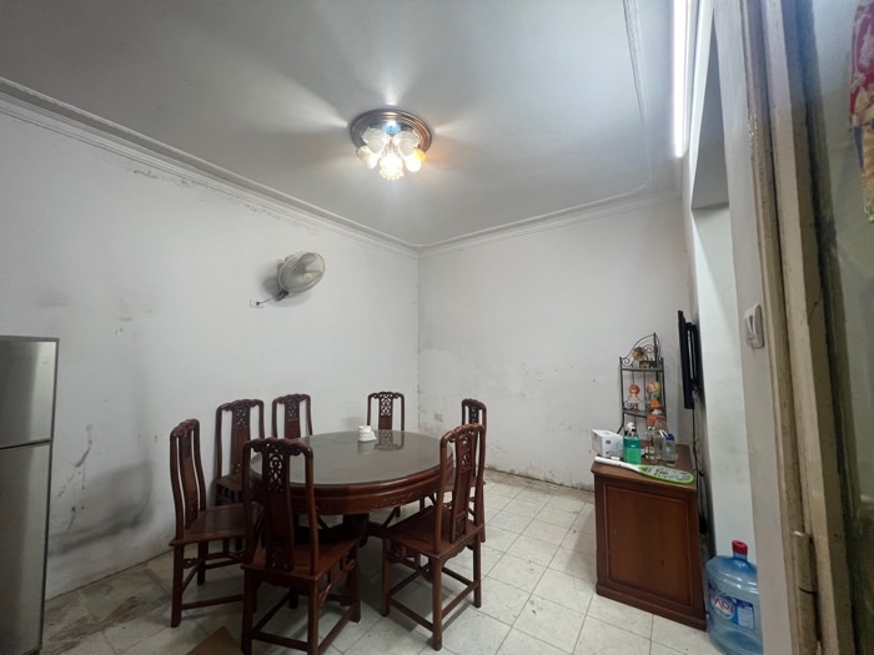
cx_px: 437
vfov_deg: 89.9
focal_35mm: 13
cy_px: 328
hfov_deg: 106.2
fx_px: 328
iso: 125
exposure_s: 1/50
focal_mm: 1.57
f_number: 1.8
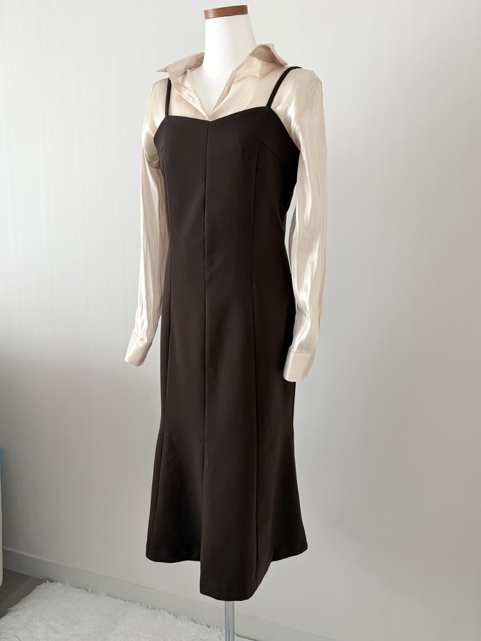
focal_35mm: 26
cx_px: 240
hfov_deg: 53.1
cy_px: 320
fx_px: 482
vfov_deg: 67.3
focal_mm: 5.96
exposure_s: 1/60
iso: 160
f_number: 1.6
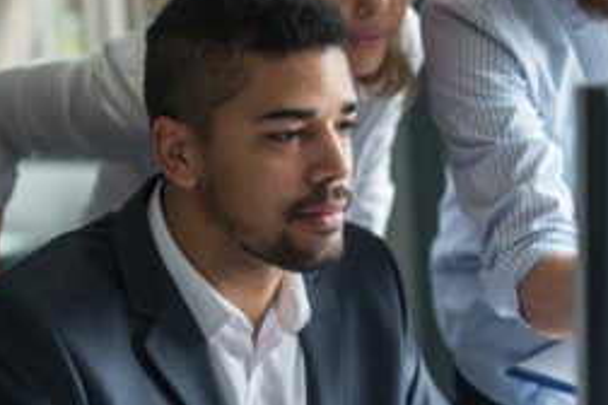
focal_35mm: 124
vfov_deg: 11.0
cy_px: 117
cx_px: 302
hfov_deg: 16.5
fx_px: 2094
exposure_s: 1/160
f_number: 2
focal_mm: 50
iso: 100
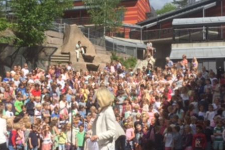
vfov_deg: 22.2
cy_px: 95
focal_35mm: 61
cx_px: 94
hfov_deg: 32.8
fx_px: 381
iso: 32
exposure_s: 1/2198
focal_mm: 4.15
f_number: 2.2
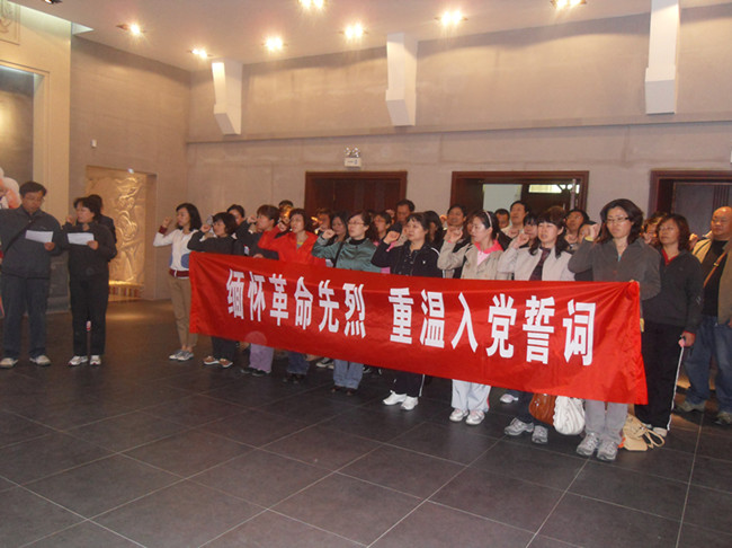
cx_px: 366
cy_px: 274
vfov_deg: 49.7
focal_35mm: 28
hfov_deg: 63.5
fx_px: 591
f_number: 2.8
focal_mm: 6
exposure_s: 1/45
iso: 400
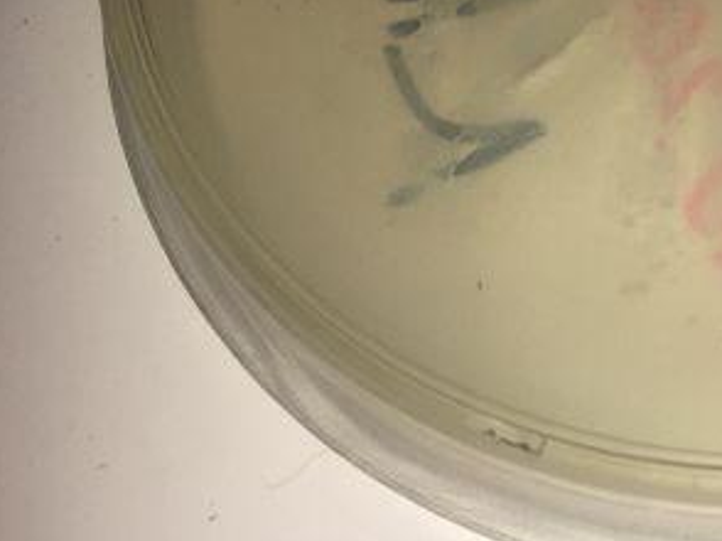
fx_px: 1646
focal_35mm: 79
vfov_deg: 18.0
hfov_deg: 22.0
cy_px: -34
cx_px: 968
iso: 25
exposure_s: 1/366
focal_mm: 4.15
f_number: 2.2
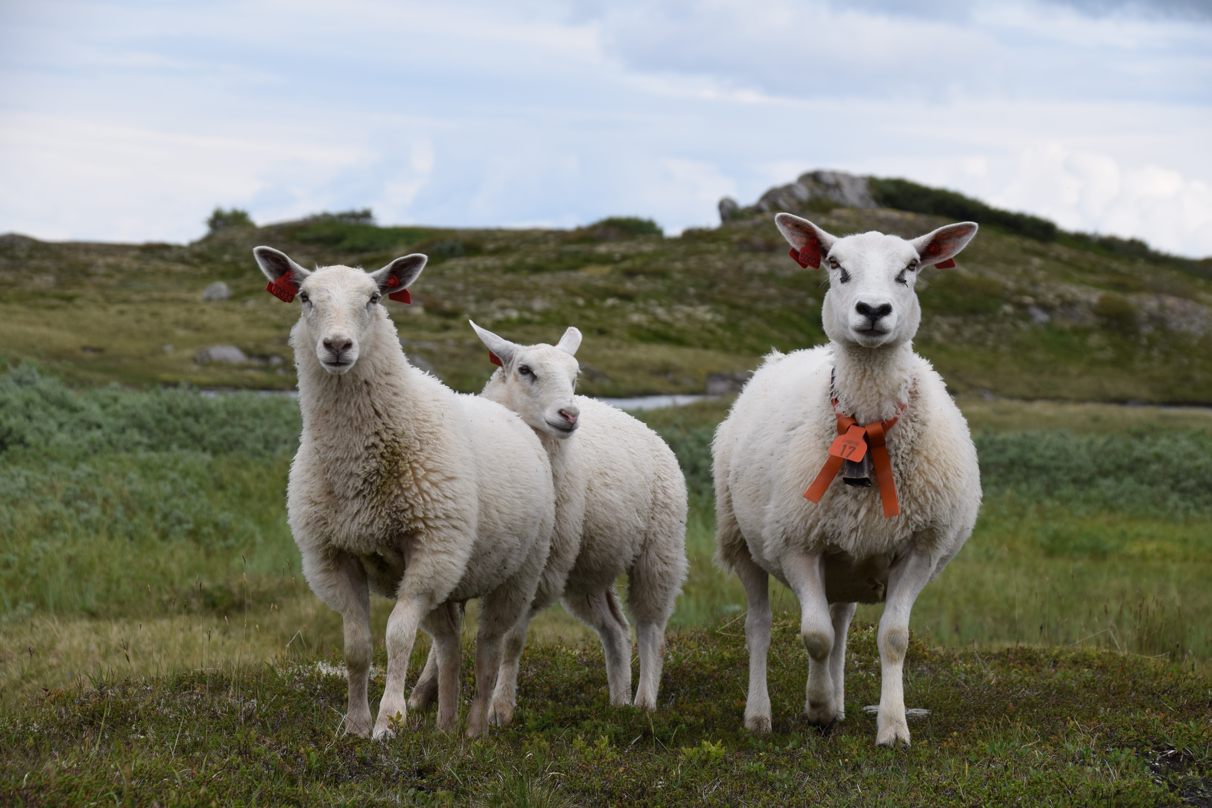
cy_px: 404
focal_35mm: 147
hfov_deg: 14.0
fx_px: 4949
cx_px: 606
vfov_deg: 9.3
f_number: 9
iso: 200
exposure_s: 1/320
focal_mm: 98
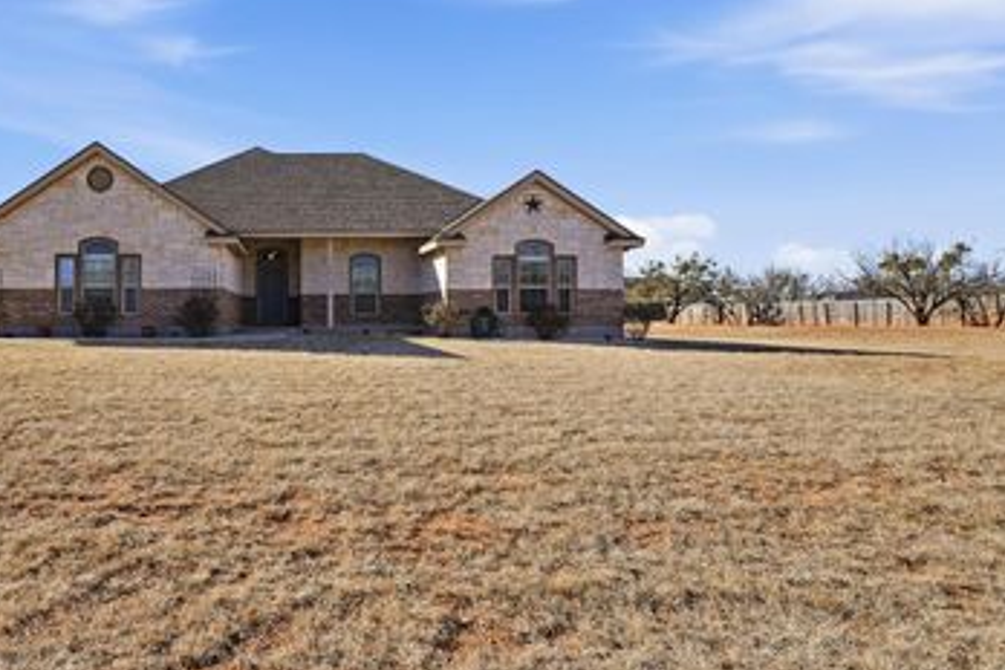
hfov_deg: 72.2
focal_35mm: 23
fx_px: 642
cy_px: 293
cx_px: 286
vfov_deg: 55.0
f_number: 9
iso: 200
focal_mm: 16
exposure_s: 1/6400
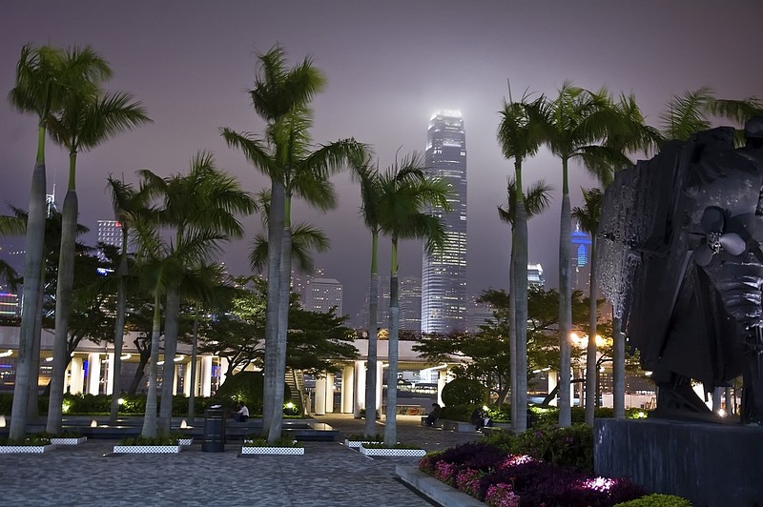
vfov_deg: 28.0
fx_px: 1016
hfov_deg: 41.1
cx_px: 382
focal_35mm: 48
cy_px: 254
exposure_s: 1/1.25
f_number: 4.5
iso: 200
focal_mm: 32
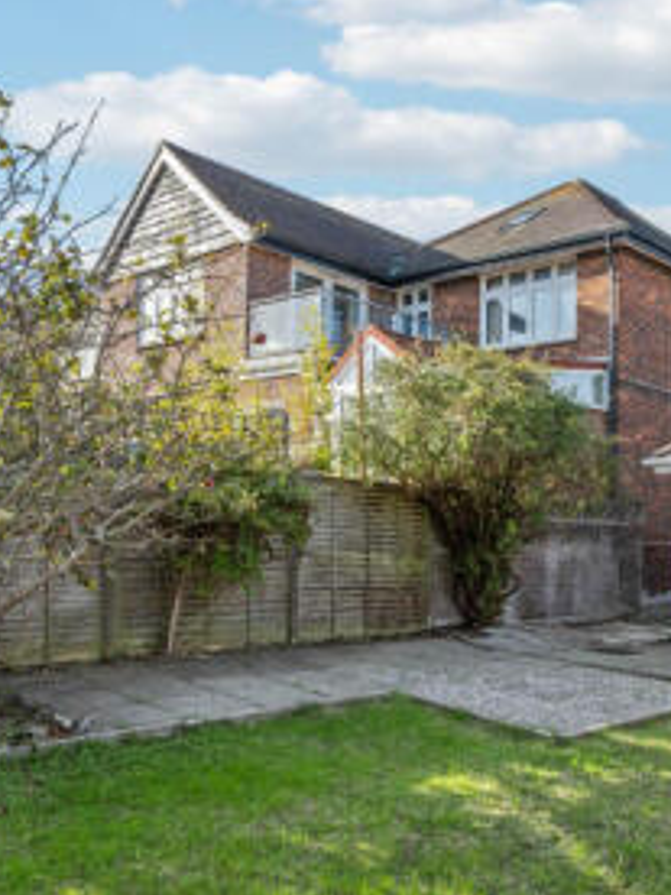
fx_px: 827
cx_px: 627
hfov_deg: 40.2
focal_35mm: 32
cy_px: 546
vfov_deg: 56.3
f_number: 8
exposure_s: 1/125
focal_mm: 14
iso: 100
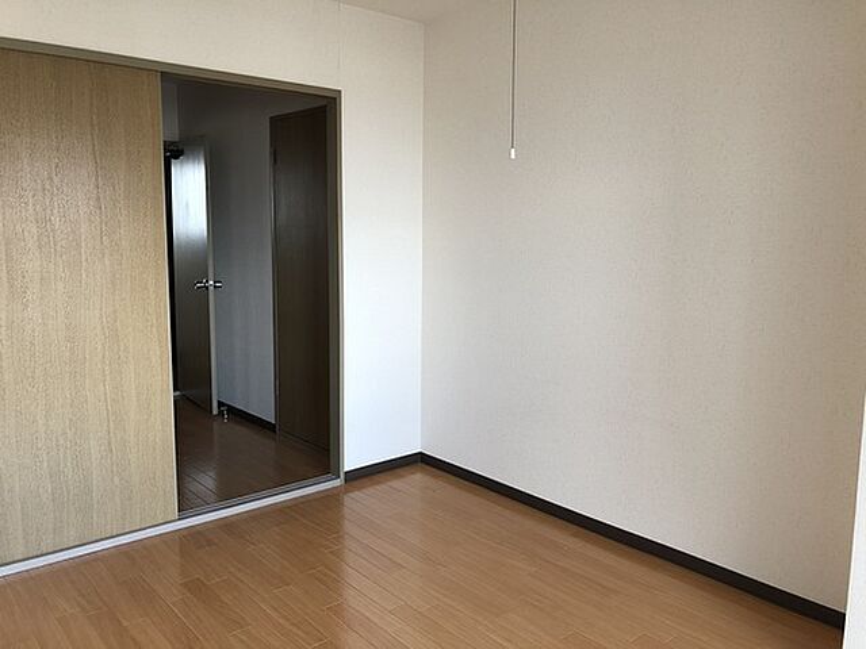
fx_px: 700
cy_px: 324
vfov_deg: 49.7
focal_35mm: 28
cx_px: 433
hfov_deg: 63.4
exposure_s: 1/30
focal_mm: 3.99
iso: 25
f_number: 1.8
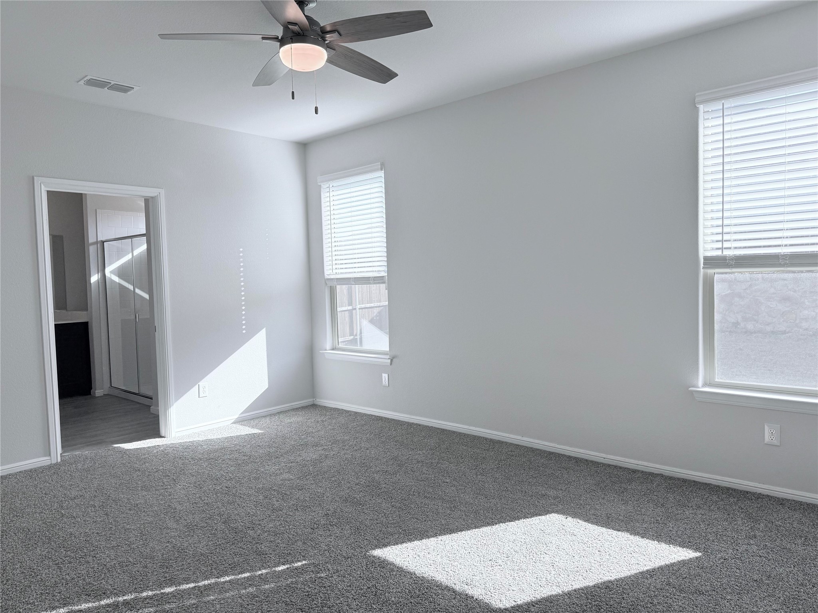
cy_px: 306
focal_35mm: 24
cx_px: 409
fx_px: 567
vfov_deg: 56.8
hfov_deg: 71.6
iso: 100
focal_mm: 6.76
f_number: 1.78
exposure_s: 1/598
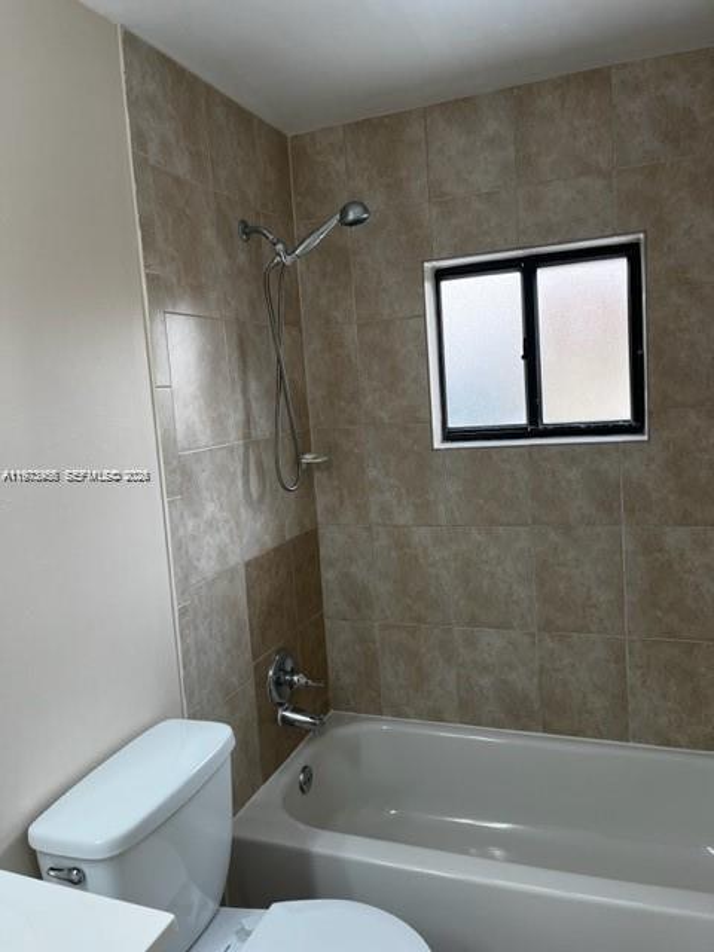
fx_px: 715
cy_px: 476
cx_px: 357
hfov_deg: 53.1
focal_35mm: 26
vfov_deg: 67.3
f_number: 1.6
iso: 64
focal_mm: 5.1
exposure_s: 1/128
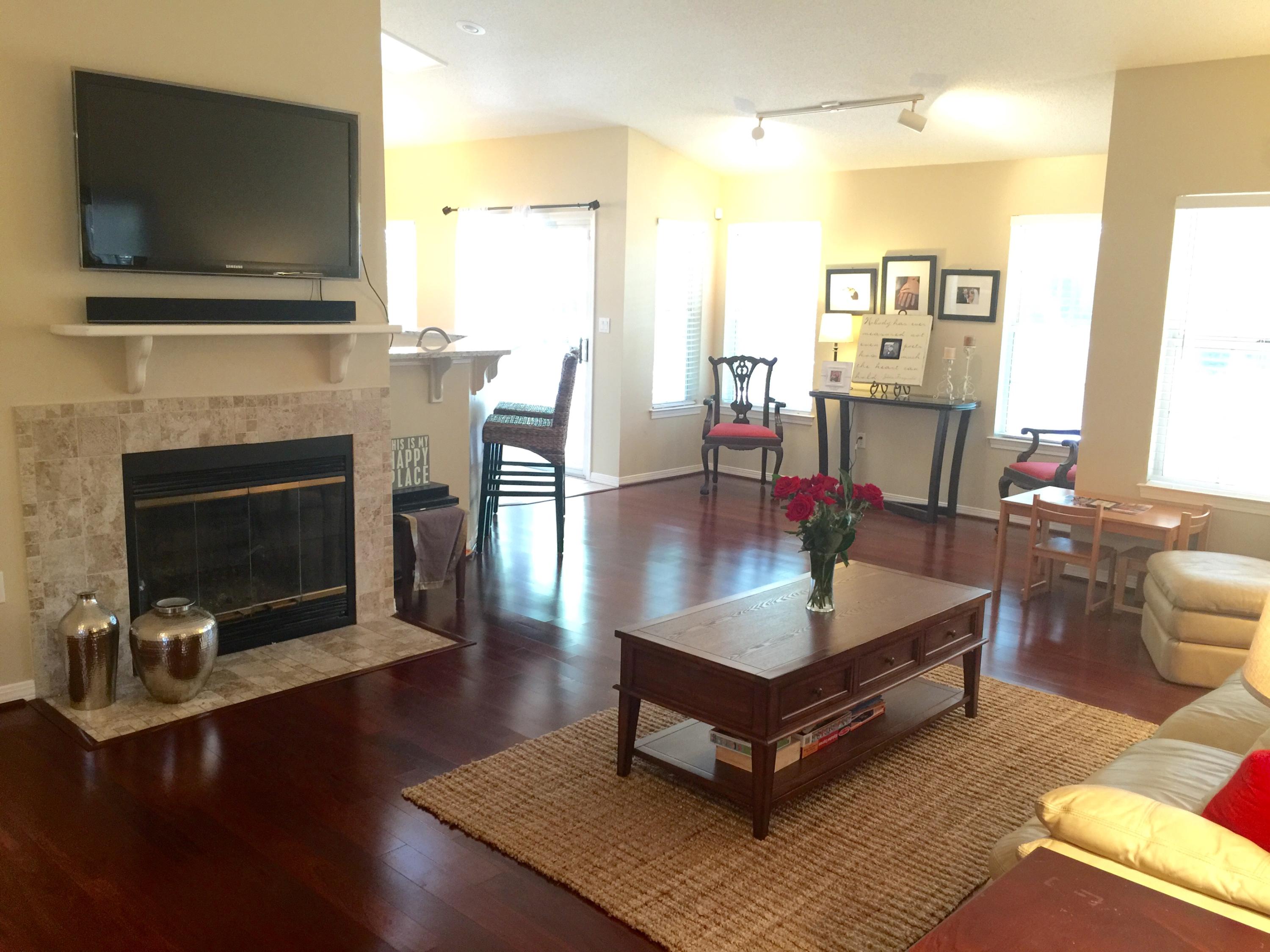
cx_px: 635
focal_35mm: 29
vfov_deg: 48.2
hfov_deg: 61.7
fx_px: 1064
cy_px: 476
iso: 100
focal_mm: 4.15
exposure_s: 1/10
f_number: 2.2
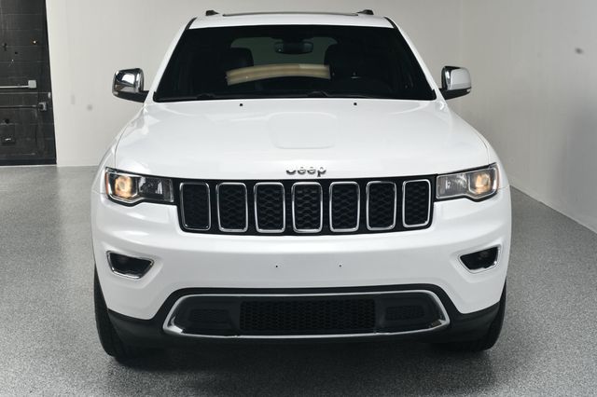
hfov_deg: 41.1
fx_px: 796
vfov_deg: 28.0
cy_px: 198
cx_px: 298
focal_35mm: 48
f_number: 13
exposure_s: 1/160
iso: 100
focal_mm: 32
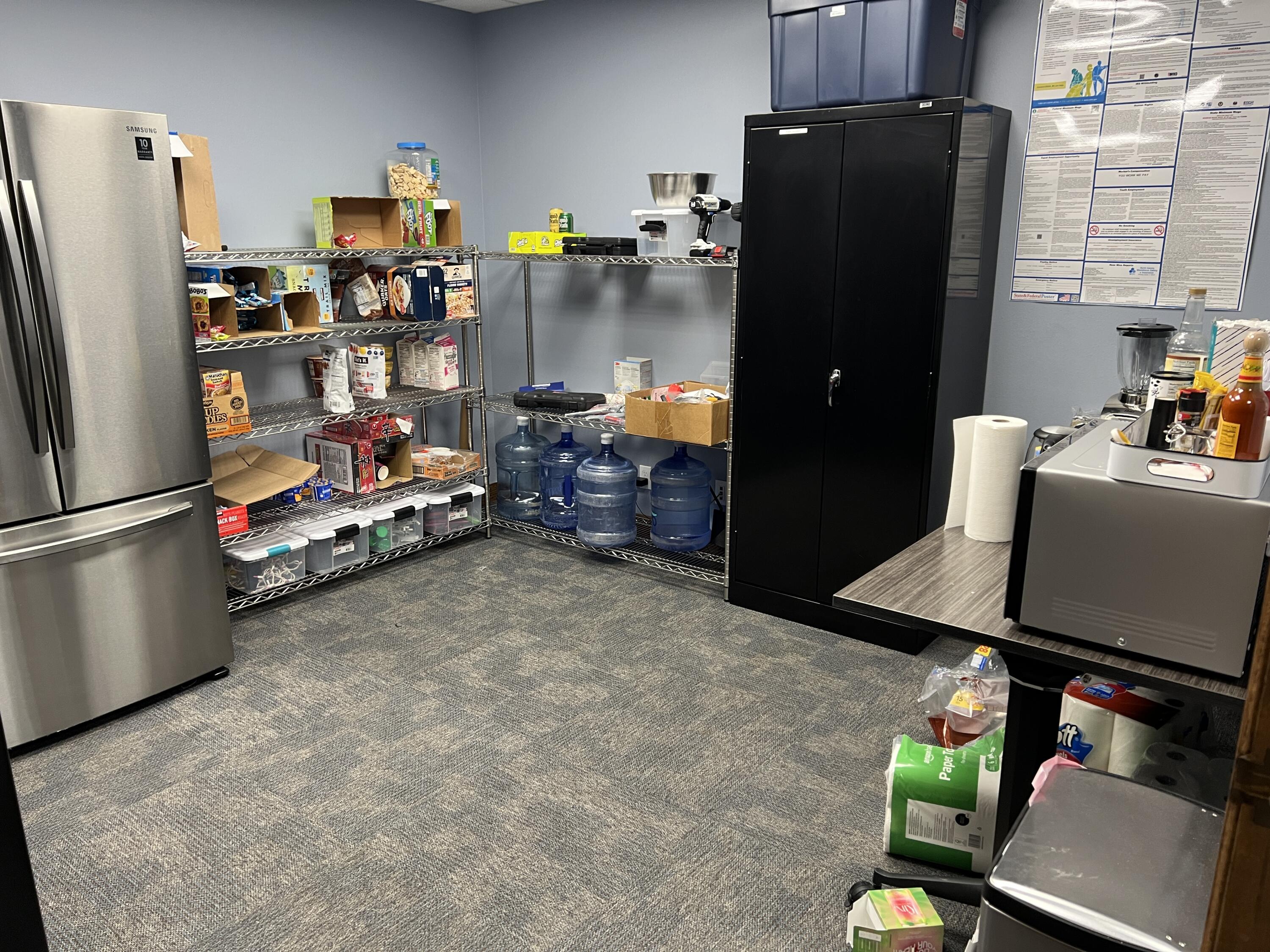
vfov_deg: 53.1
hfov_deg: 67.3
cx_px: 635
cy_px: 476
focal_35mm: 26
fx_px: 954
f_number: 1.5
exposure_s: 1/60
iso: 100
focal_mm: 5.7
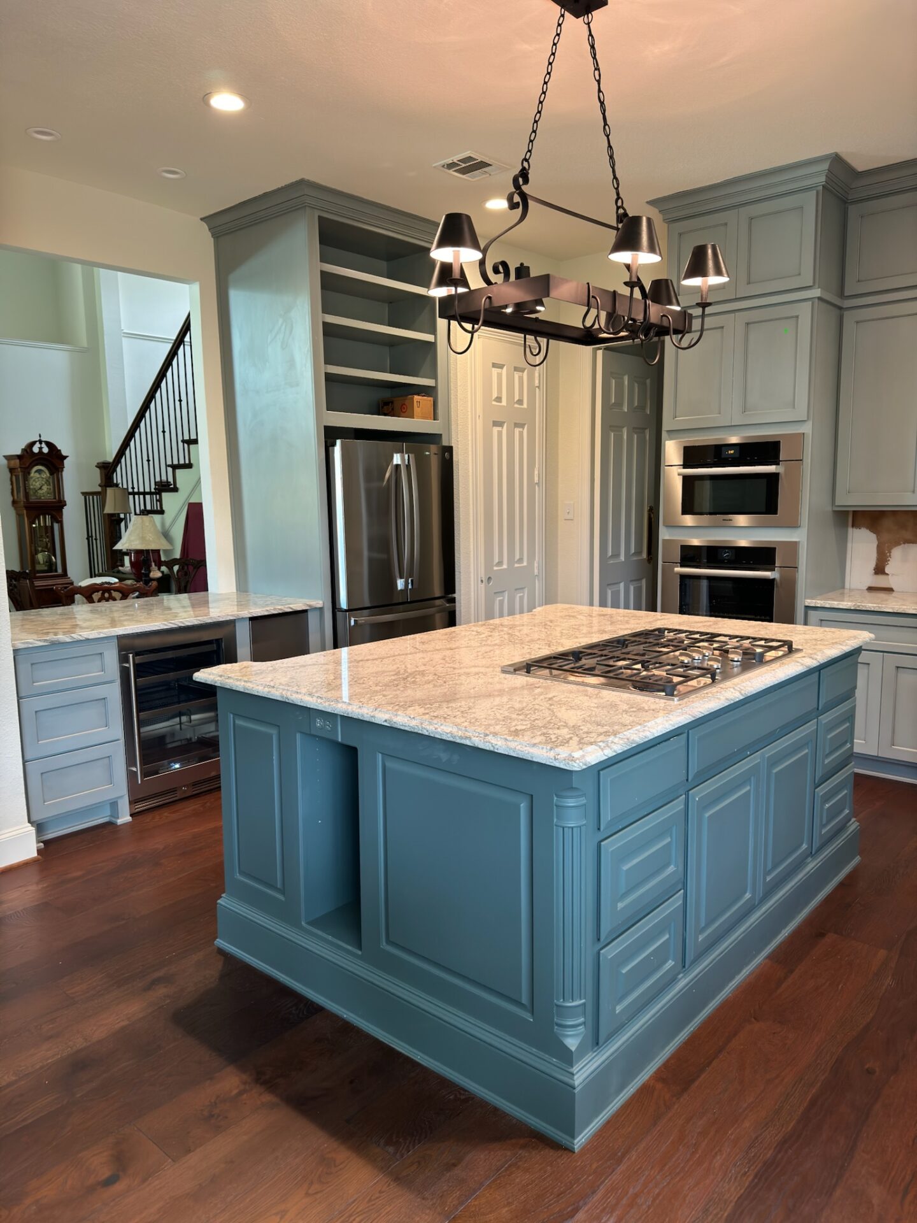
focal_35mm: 24
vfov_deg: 71.6
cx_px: 458
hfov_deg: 56.8
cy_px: 612
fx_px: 848
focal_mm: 6.86
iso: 200
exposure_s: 1/60
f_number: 1.78
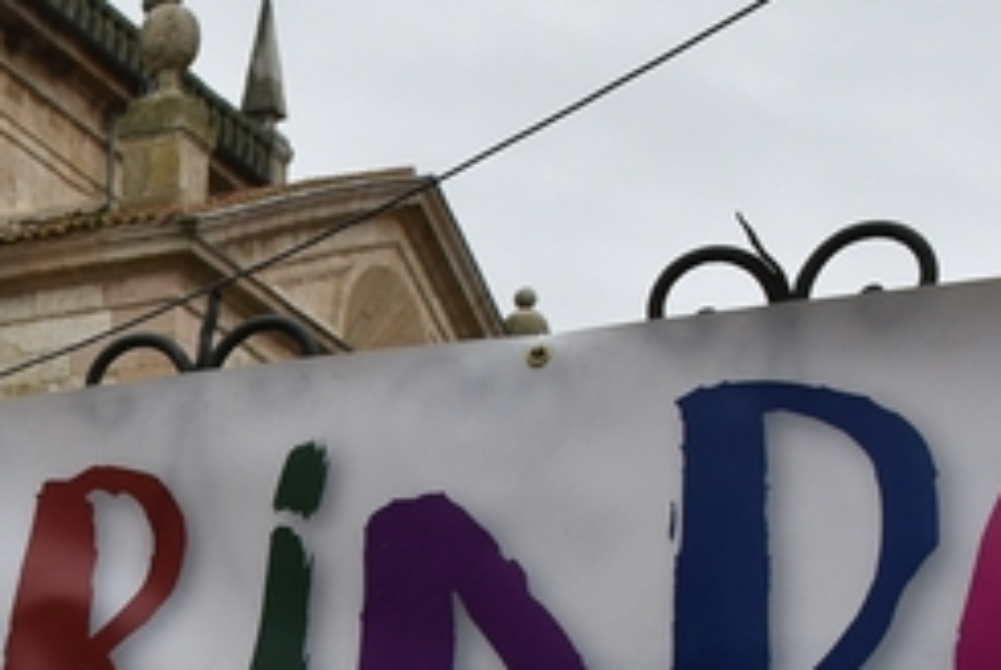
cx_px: -384
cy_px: 846
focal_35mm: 121
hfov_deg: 15.8
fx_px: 3368
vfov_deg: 11.1
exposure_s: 1/250
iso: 400
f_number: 8
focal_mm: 22
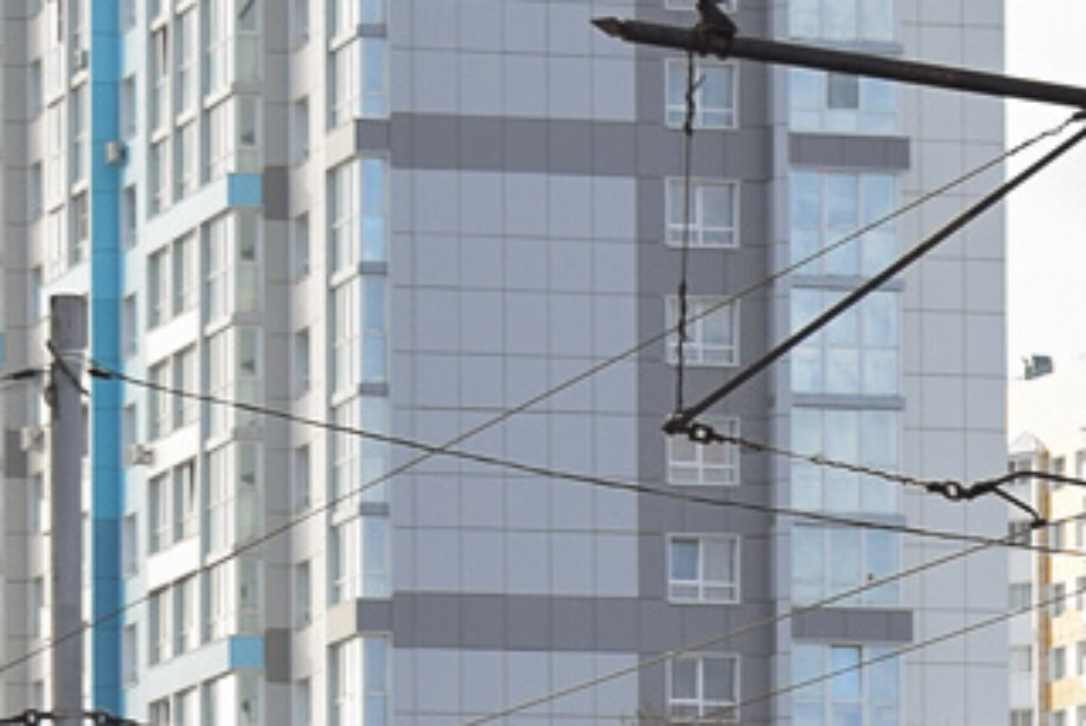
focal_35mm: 236
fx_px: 7126
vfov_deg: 5.7
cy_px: 1303
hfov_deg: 8.6
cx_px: 1246
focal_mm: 42
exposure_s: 1/320
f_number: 9
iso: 200
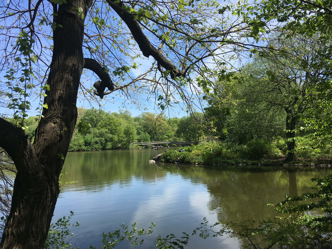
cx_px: 166
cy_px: 124
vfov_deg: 48.2
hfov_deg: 61.7
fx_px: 278
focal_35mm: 29
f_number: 2.2
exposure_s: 1/1131
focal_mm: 4.15
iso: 25
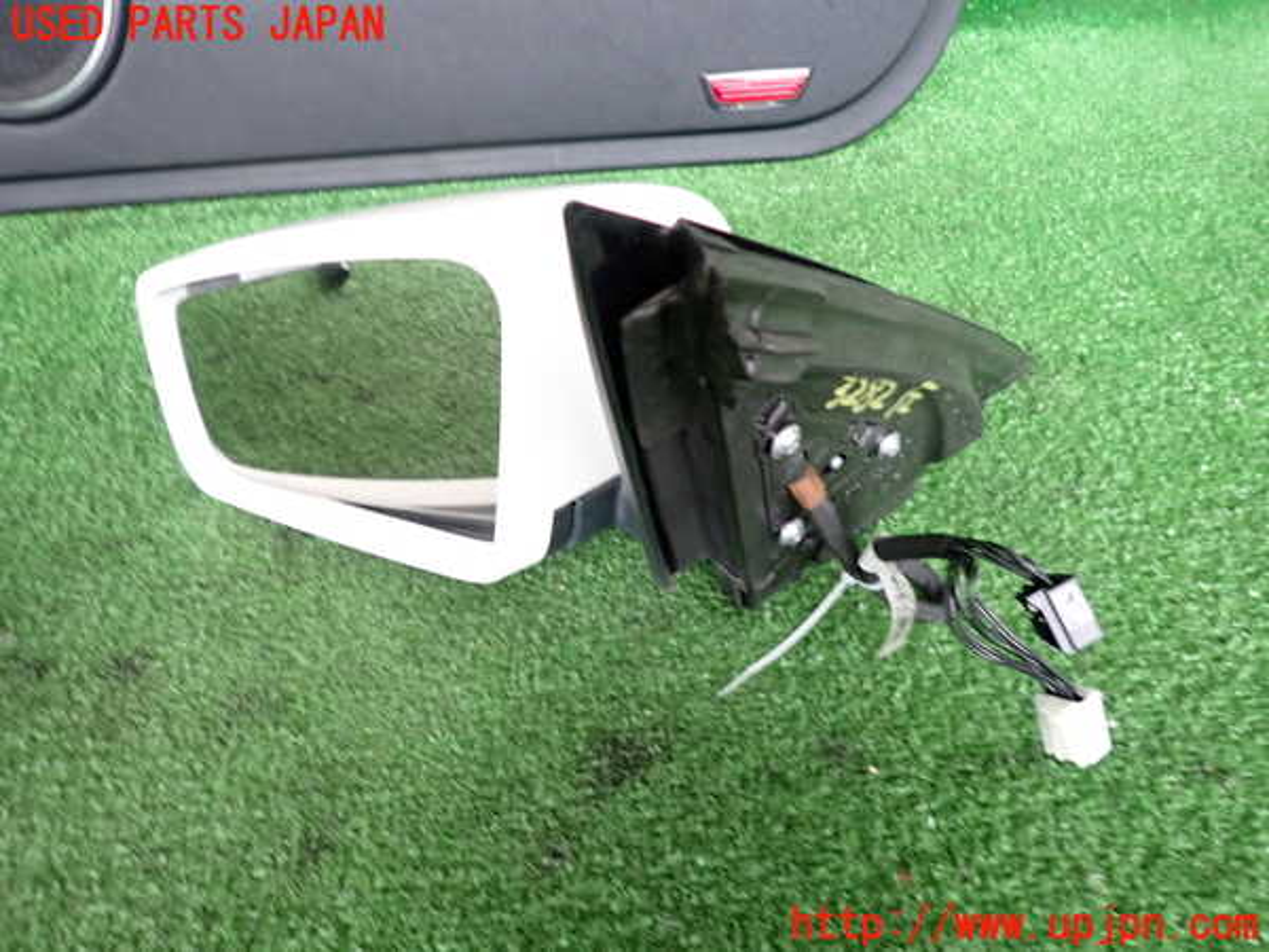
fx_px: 916
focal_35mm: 25
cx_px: 634
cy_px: 476
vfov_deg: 54.9
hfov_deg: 69.4
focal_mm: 4.5
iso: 400
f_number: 2
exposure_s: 1/30
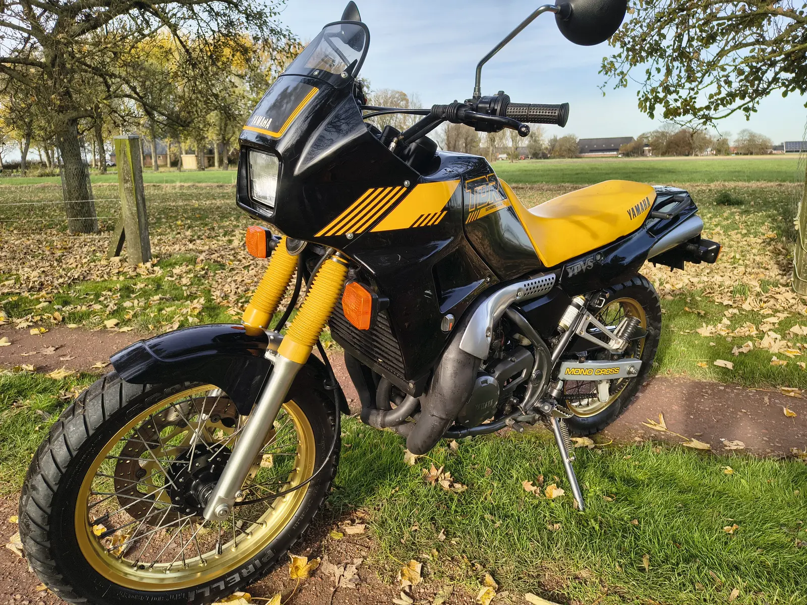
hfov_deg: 71.6
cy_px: 302
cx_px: 404
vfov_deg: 56.8
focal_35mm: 24
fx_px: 560
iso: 101
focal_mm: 5.56
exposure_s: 1/1029
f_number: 1.8
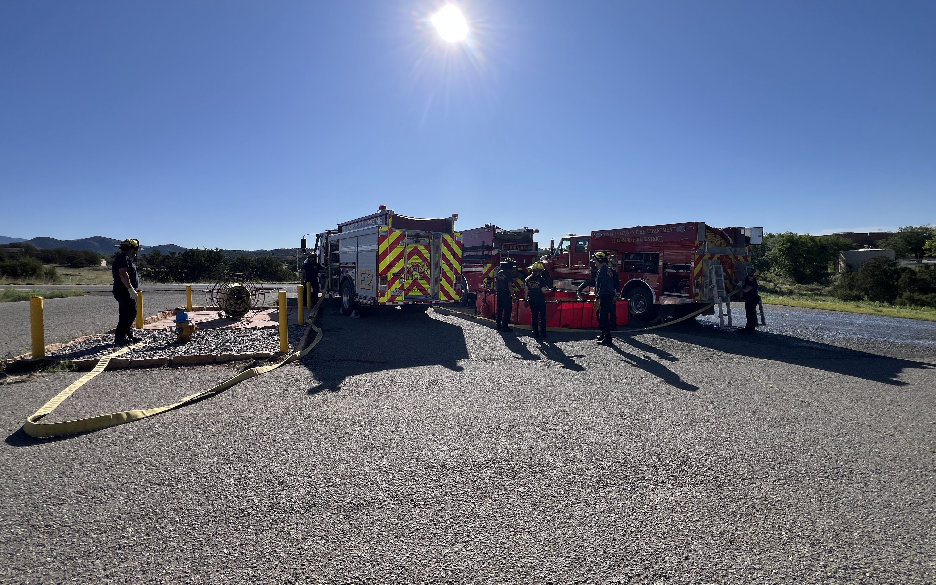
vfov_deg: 78.6
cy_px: 278
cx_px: 463
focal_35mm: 14
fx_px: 357
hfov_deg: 105.3
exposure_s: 1/2421
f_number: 1.8
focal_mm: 1.57
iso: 32
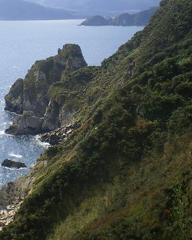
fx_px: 582
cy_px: 113
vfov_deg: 23.3
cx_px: 30
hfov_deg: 18.5
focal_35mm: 82
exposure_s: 1/250
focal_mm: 8.4
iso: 64
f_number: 5.2
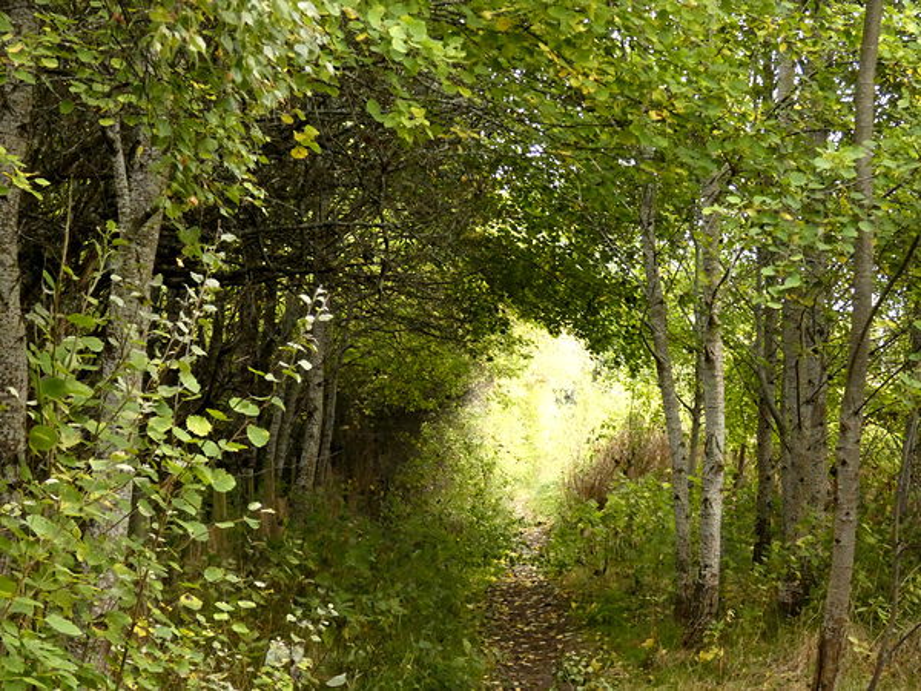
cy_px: 346
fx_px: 2474
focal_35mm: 93
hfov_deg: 21.1
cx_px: 460
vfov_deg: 15.9
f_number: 4.7
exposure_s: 1/80
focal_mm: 16.6
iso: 1250
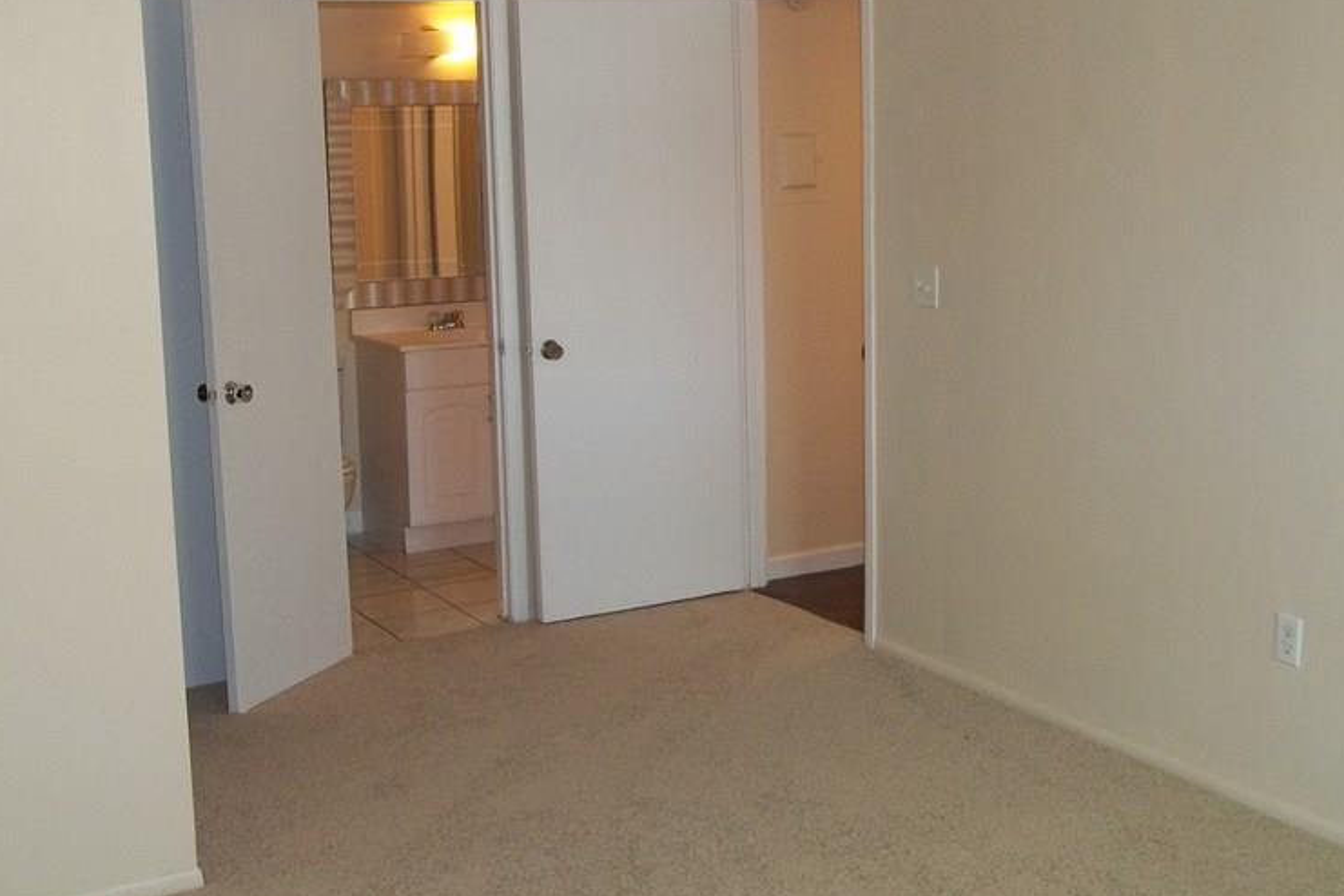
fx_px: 1717
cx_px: 657
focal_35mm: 46
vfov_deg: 29.2
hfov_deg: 42.7
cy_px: 395
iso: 160
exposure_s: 1/30
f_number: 2.9
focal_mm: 5.7
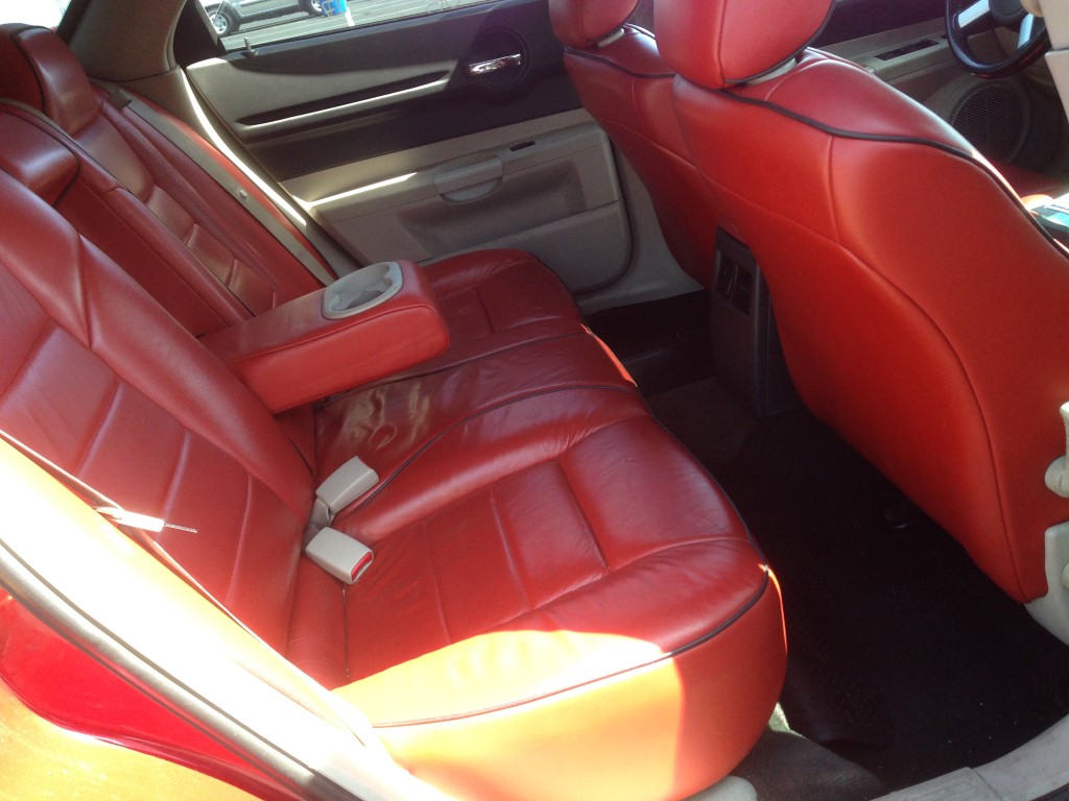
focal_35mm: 33
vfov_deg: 42.9
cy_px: 400
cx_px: 534
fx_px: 1019
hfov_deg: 55.4
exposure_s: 1/120
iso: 80
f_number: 2.4
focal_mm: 4.12
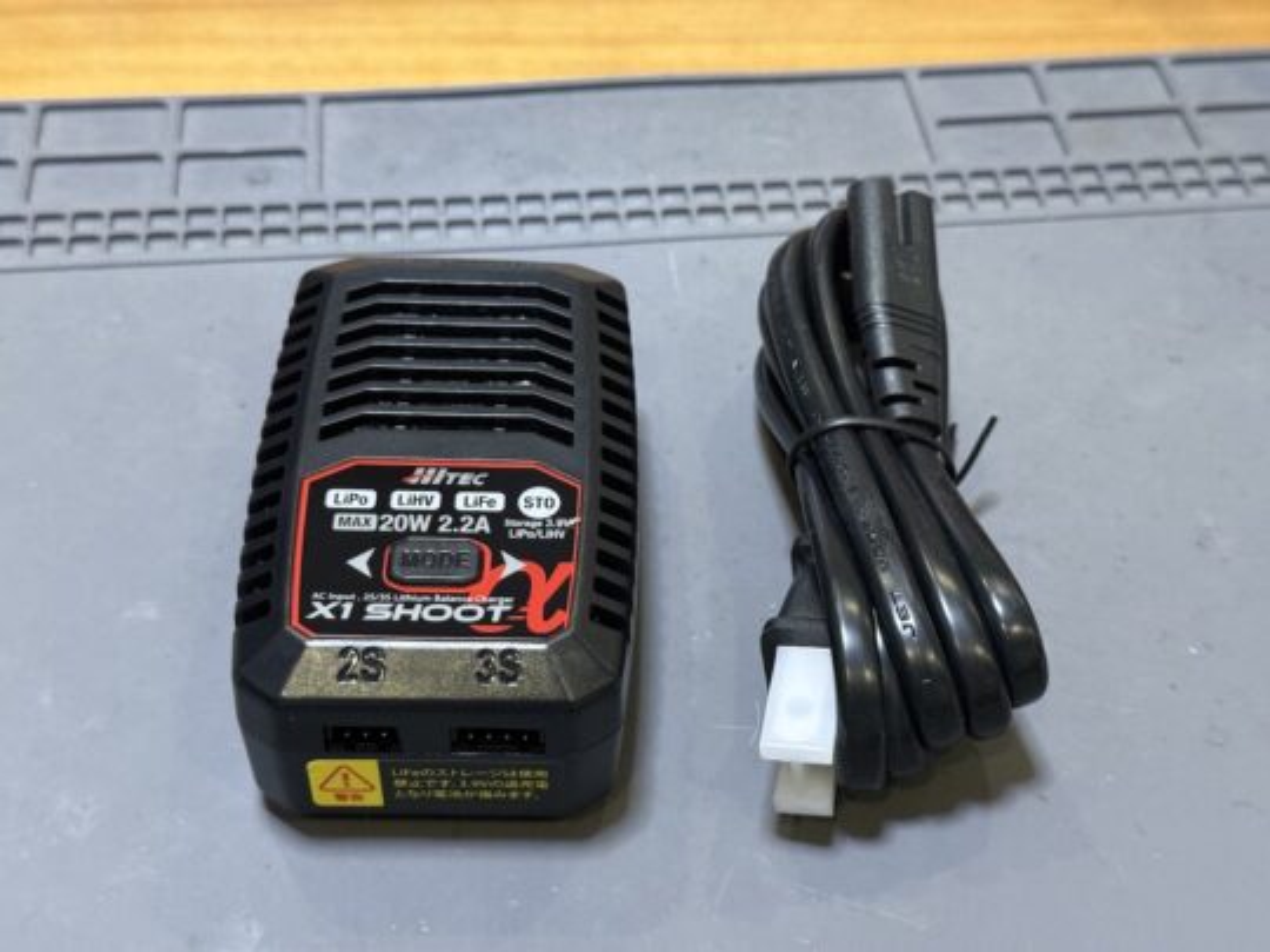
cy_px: 476
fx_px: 1761
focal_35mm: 48
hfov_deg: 39.7
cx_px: 635
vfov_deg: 30.3
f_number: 1.78
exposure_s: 1/36
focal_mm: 6.76
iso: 250
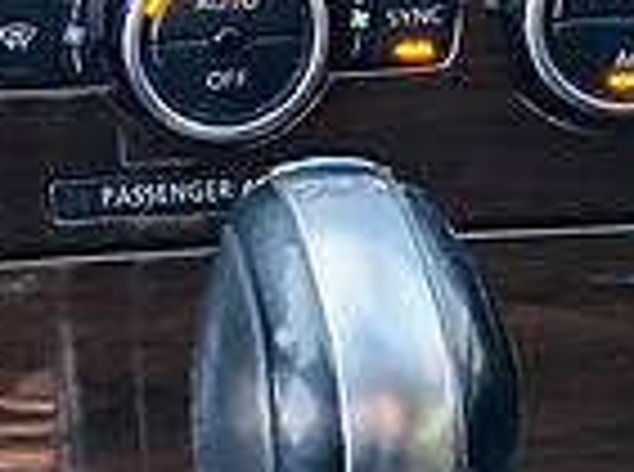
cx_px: 40
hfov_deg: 13.2
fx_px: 2704
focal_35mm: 148
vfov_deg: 9.4
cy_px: -432
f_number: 1.8
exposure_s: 1/45
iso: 500
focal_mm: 4.2
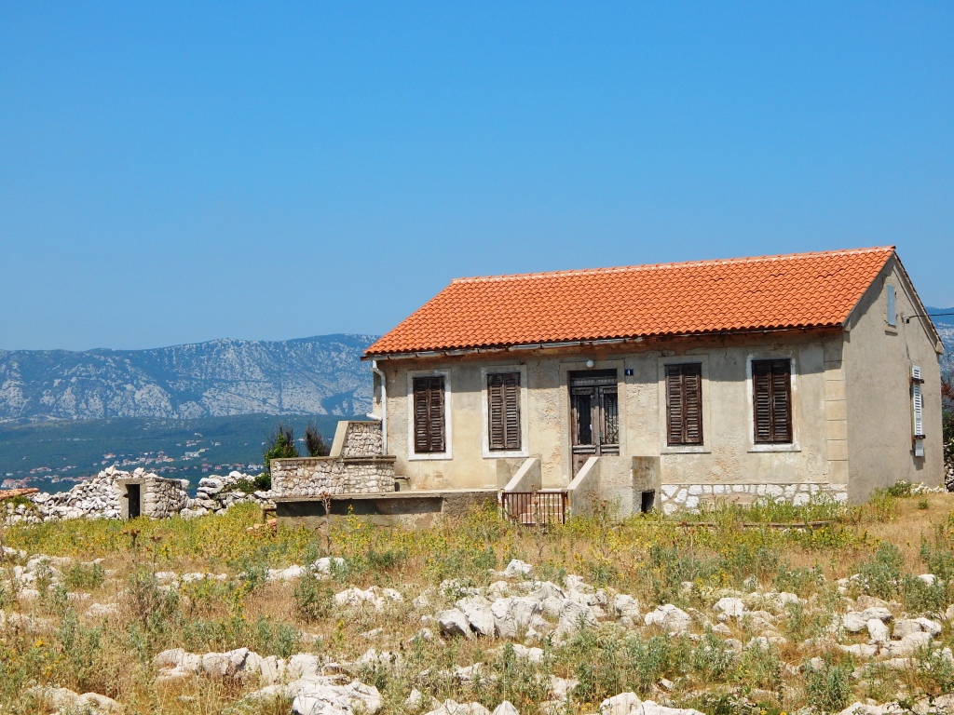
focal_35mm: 61
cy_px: 358
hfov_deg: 31.7
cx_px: 477
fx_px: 1681
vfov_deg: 24.0
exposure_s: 1/400
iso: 125
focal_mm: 10.9
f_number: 7.9
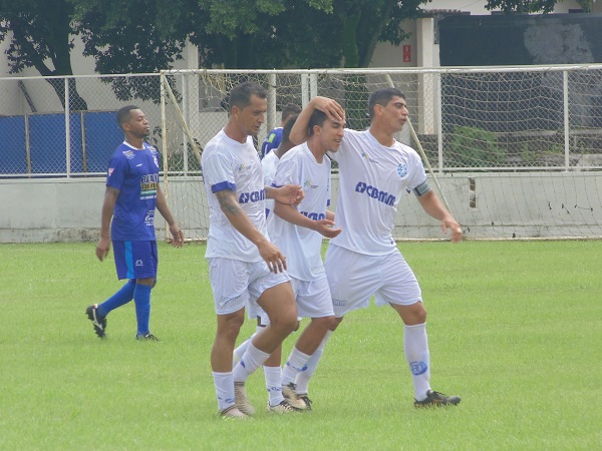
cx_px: 301
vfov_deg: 3.8
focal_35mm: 396
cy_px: 226
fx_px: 6887
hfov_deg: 5.0
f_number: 5.7
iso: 100
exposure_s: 1/250
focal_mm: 70.9
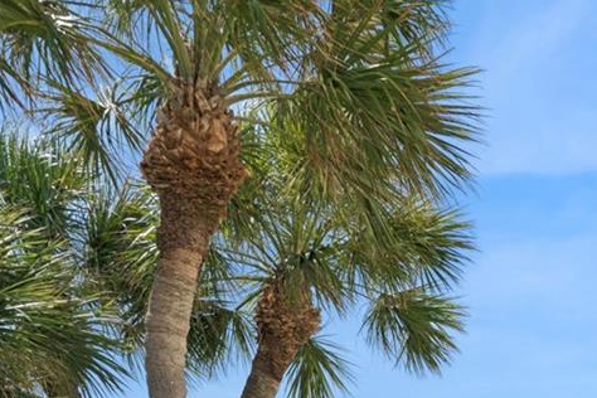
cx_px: 440
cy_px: 529
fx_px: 907
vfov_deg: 22.0
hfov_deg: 35.7
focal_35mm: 55
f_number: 9
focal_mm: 16.2
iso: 250
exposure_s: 1/800
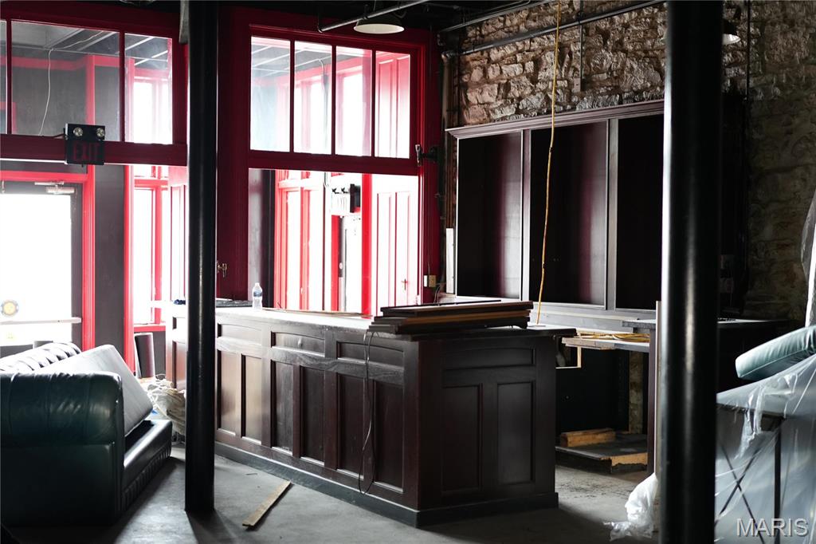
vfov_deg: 26.0
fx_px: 1178
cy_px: 272
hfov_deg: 38.2
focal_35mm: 52
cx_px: 408
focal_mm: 35
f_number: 1.6
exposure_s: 1/80
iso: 1250
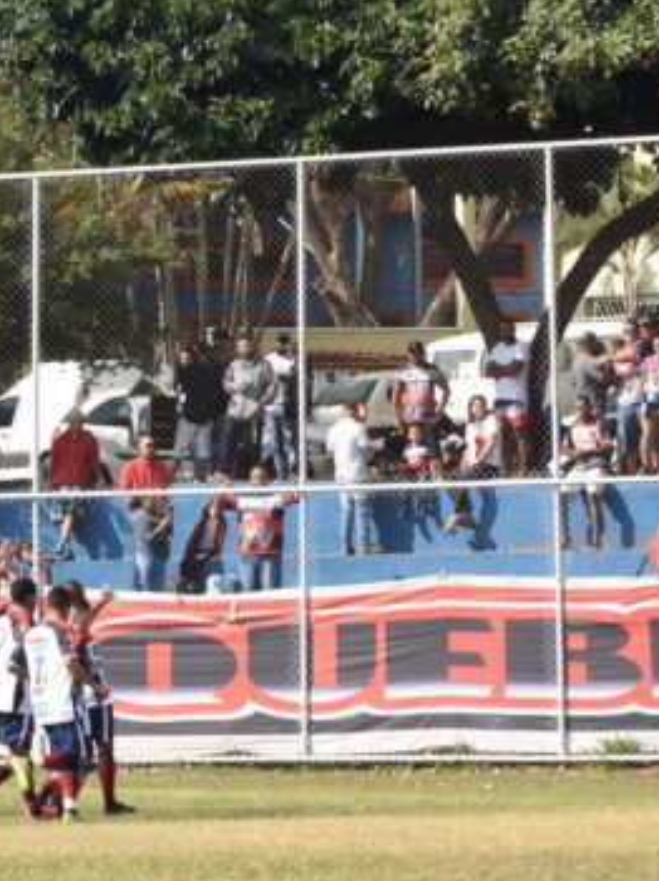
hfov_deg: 4.2
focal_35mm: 355
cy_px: 525
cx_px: -249
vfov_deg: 5.6
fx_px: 9022
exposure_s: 1/800
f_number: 9
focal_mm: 112
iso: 500
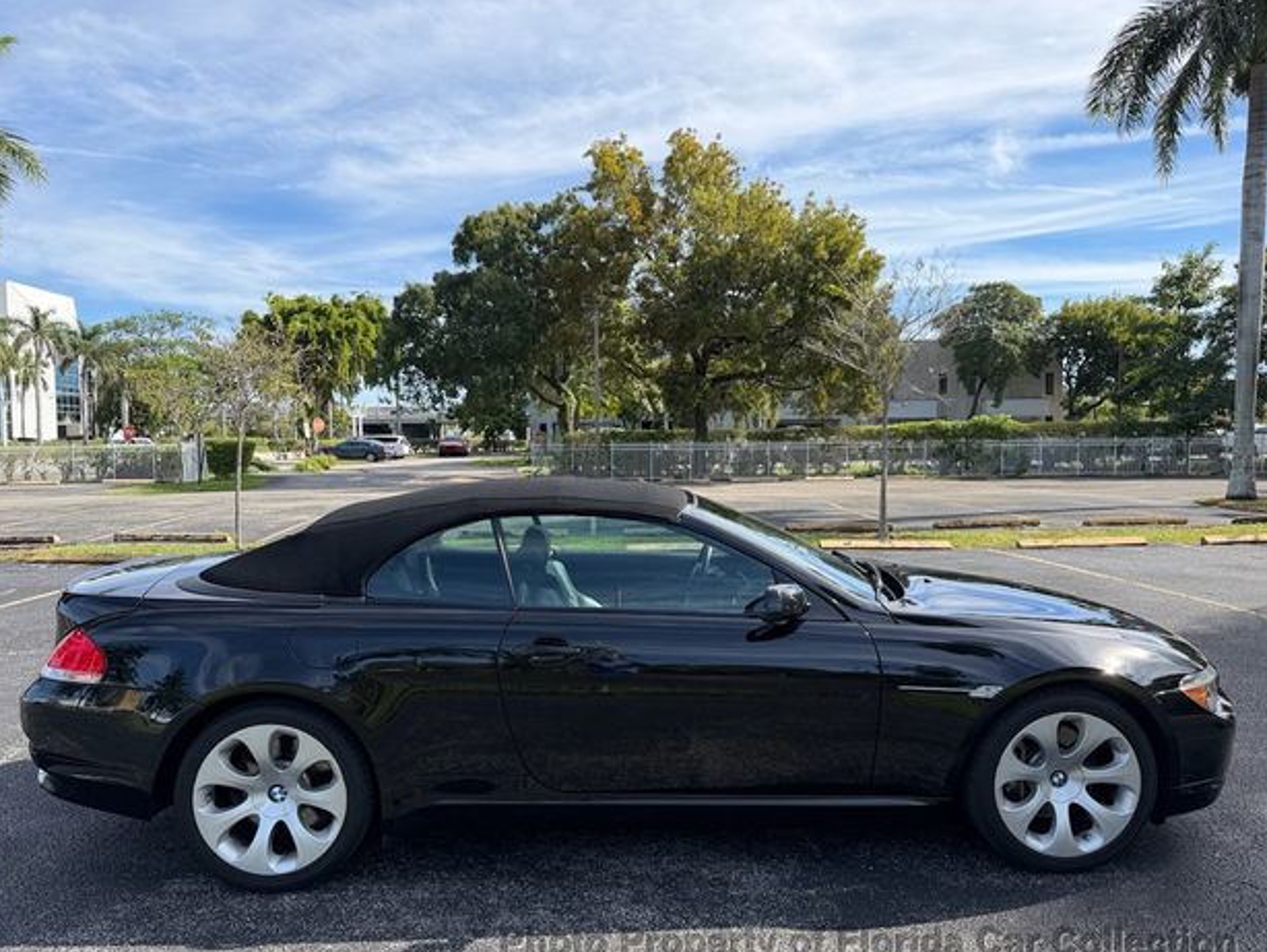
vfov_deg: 54.9
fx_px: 915
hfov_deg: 69.4
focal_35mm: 25
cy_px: 491
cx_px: 644
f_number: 1.78
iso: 80
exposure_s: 1/2907
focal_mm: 6.76
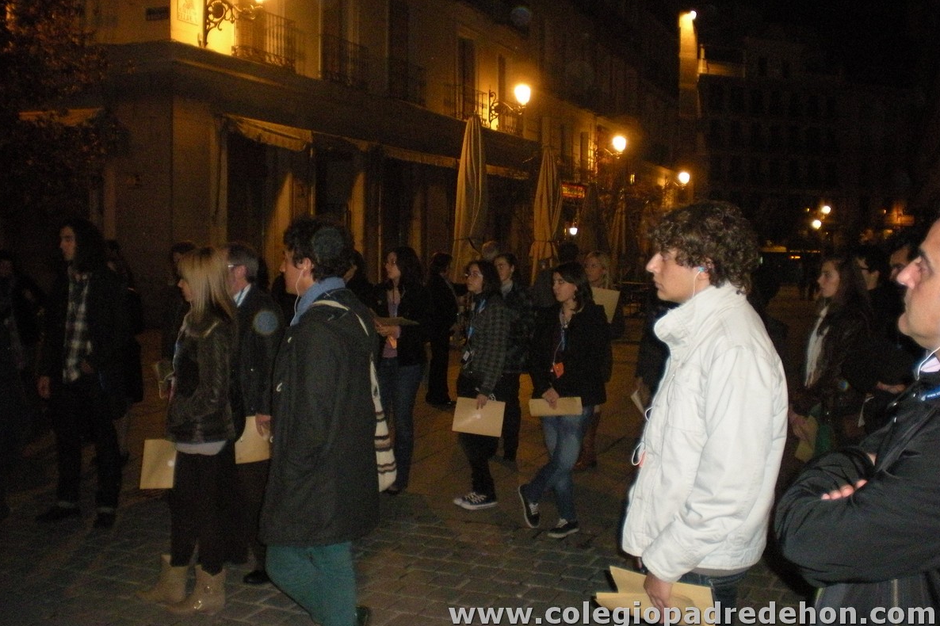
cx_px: 472
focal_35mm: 40
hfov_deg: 48.5
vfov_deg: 33.4
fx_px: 1044
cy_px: 288
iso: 506
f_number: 3.1
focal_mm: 6.3
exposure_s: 1/60
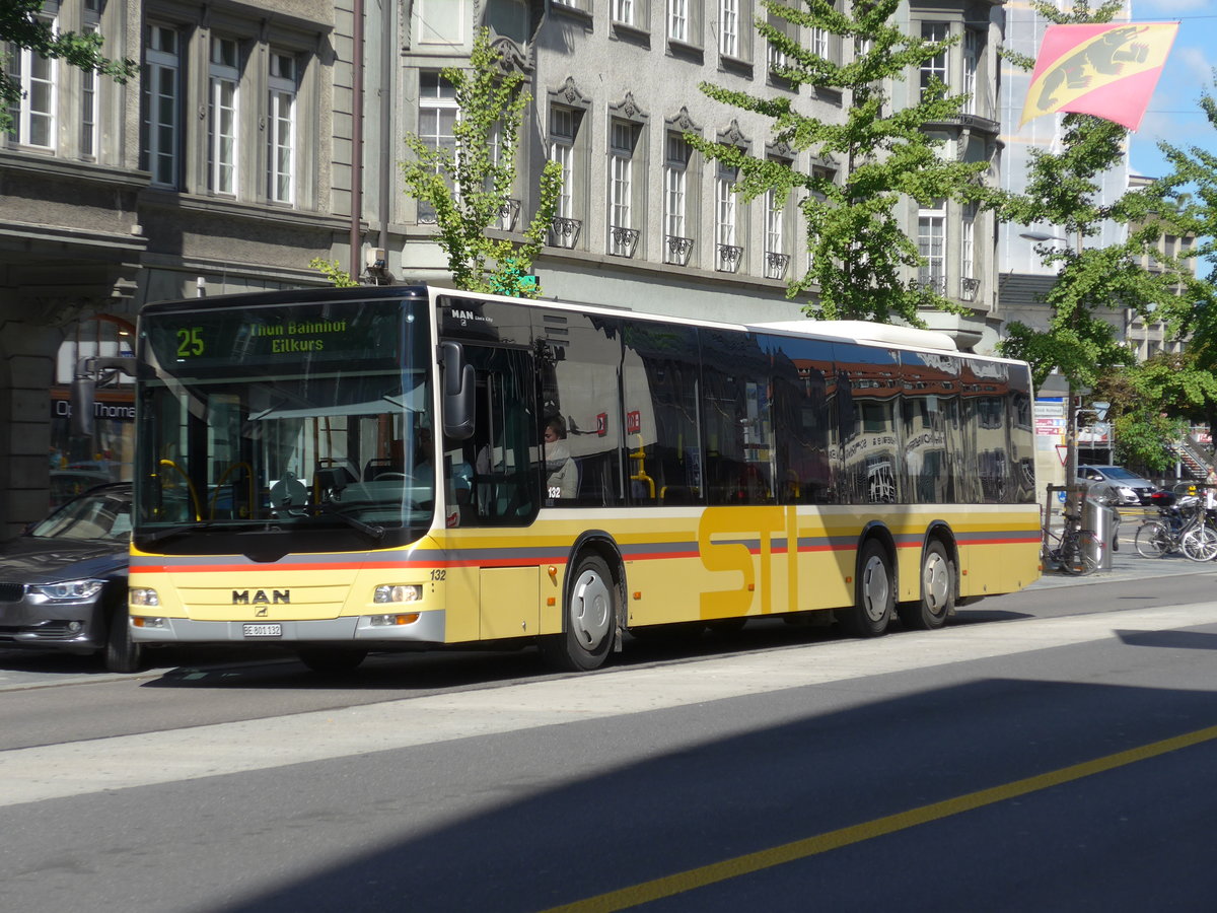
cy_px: 456
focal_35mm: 90
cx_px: 608
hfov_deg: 21.8
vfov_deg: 16.4
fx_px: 3164
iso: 80
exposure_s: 1/500
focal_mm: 18
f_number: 4.6
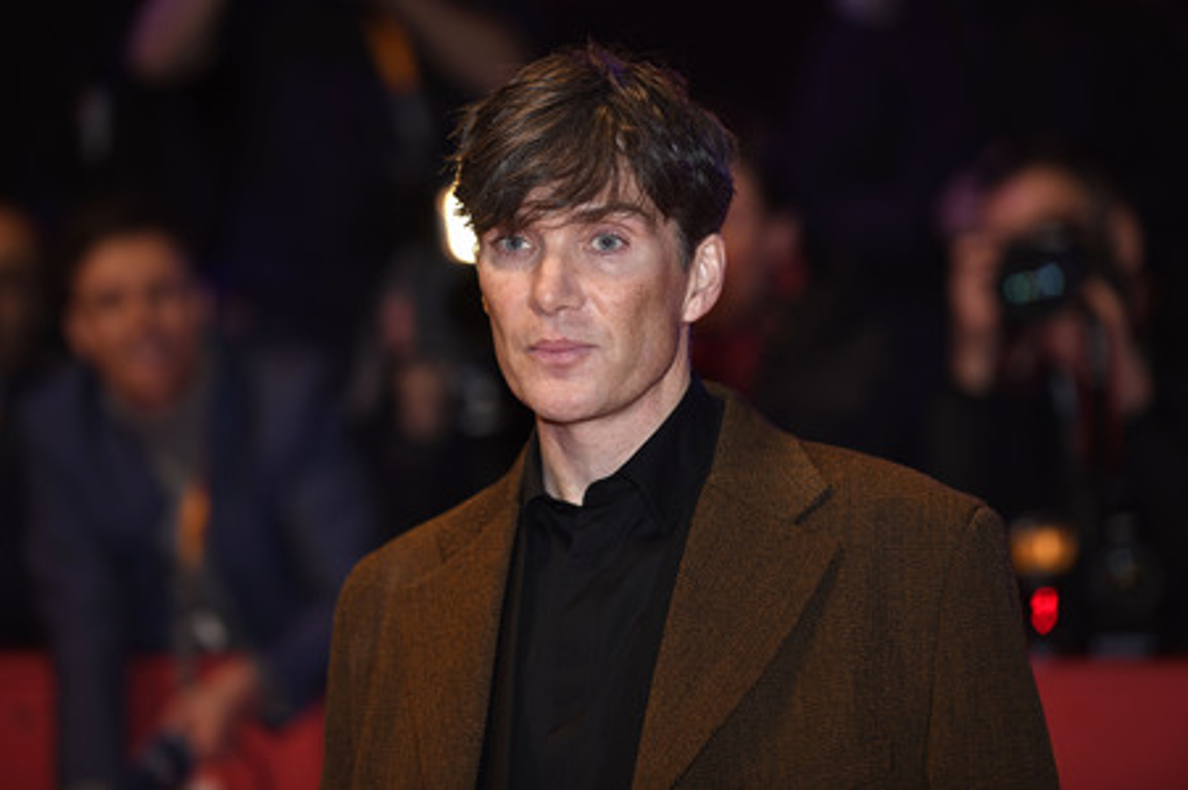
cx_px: 594
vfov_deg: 7.6
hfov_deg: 11.4
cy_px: 395
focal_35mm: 180
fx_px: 5935
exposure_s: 1/640
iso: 800
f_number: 3.5
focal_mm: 180
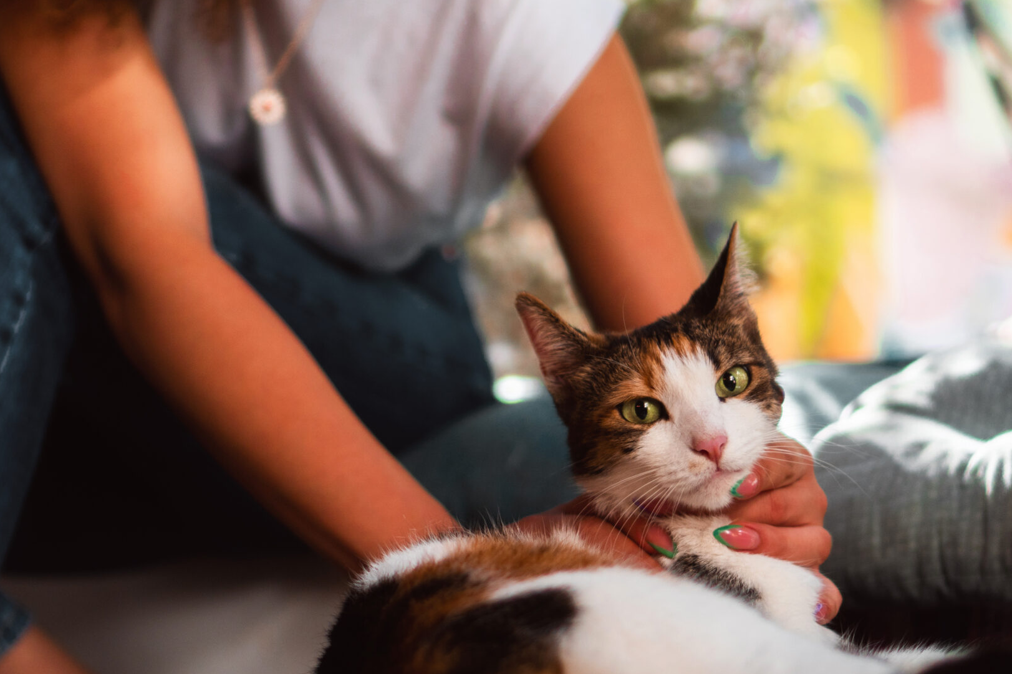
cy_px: 491
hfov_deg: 24.5
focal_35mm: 83
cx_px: 456
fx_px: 2327
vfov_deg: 16.4
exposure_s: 1/160
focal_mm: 35
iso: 200
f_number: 1.8
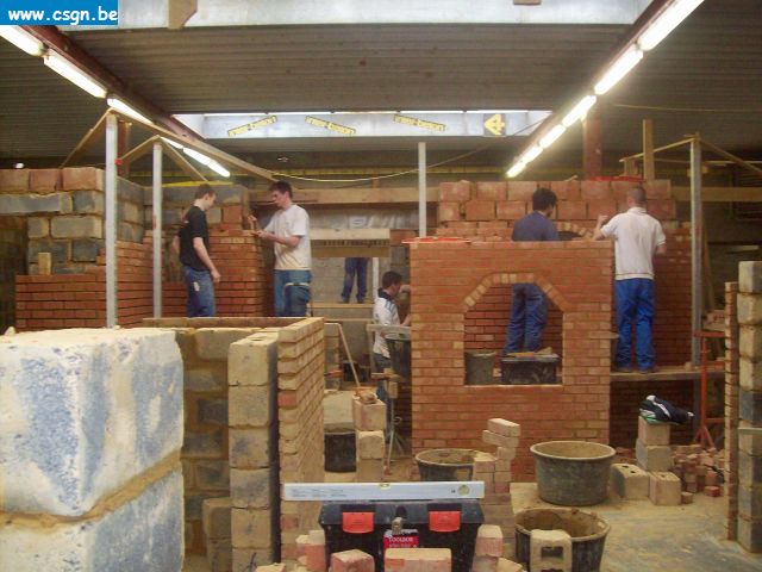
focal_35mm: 36
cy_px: 286
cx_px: 381
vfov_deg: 39.7
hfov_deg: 51.4
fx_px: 792
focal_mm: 6
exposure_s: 1/64
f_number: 2.7
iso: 200
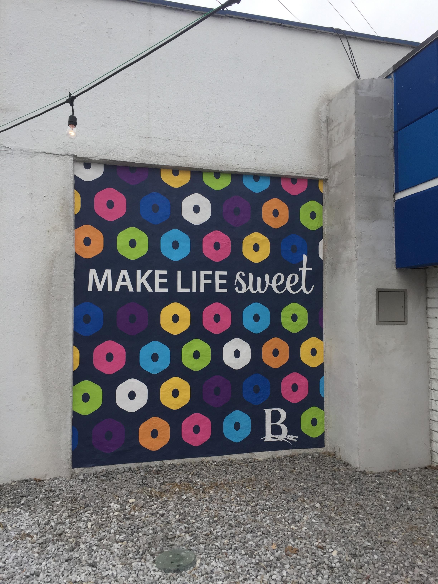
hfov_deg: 48.2
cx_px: 219
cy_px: 292
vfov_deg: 61.7
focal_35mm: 29
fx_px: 489
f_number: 2.2
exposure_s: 1/388
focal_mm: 4.15
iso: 32
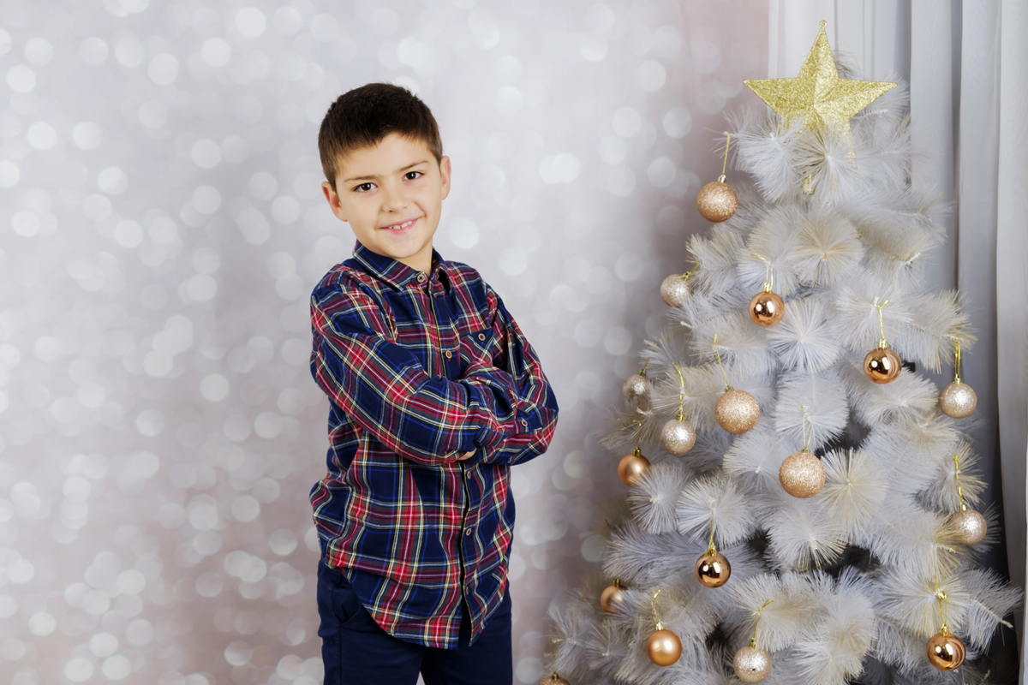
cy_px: 342
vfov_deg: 31.9
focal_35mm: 42
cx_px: 514
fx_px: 1199
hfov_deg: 46.4
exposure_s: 1/125
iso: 200
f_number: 5
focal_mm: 27.7
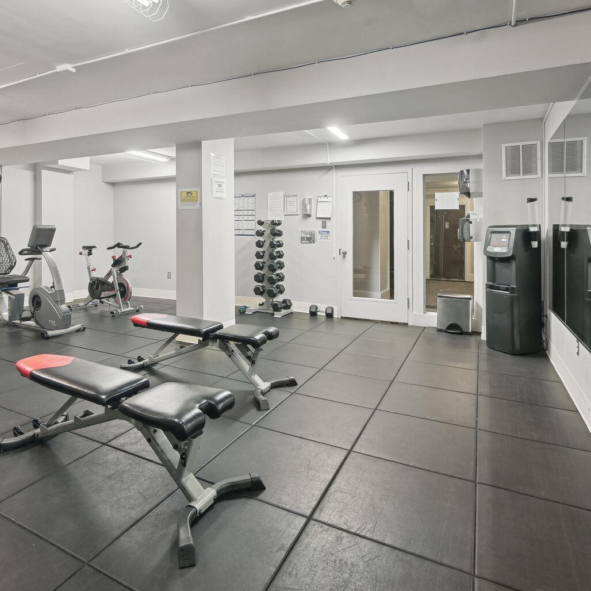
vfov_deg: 74.6
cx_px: 258
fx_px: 386
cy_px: 267
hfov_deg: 74.5
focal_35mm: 20
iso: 200
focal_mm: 14
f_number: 8
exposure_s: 1/10
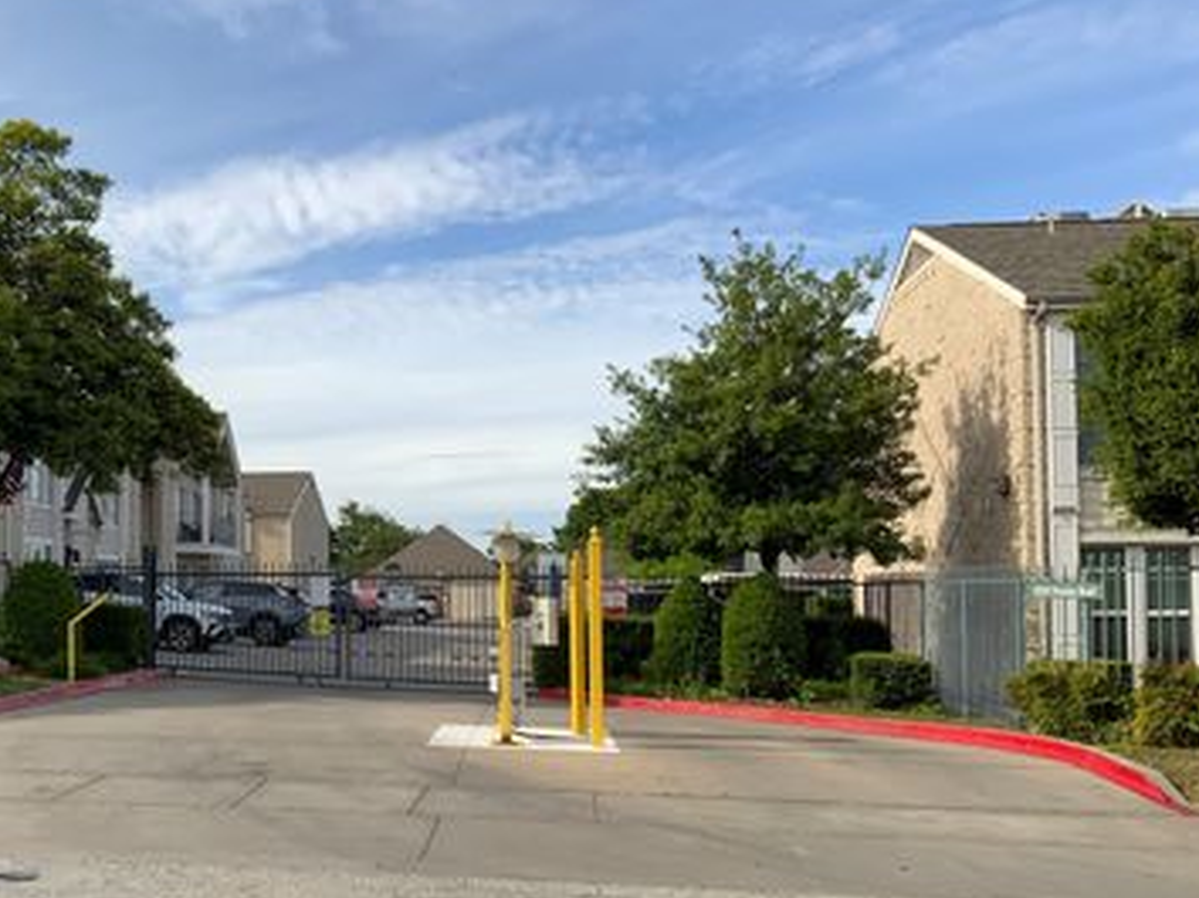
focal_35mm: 41
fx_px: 1419
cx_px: 410
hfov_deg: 45.2
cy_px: 537
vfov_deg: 35.0
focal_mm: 3
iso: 16
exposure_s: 1/1912
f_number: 1.8
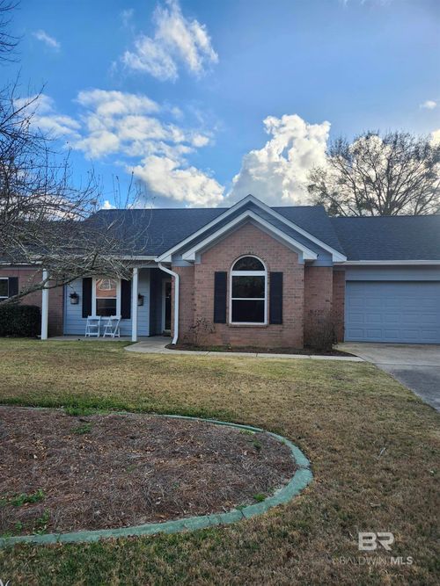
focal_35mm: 23
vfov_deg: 73.9
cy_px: 293
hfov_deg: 58.9
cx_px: 220
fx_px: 390
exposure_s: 1/814
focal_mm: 5.54
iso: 25
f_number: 1.8
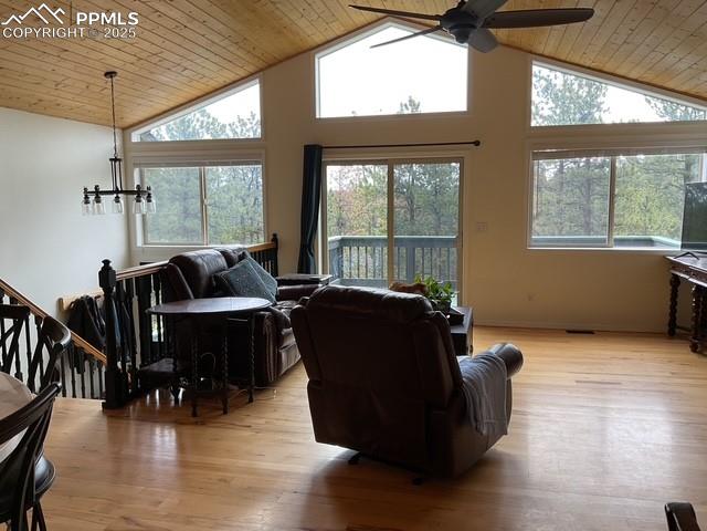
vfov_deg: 48.2
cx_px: 354
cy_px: 266
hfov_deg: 61.7
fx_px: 592
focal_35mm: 29
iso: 32
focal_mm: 3
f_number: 1.8
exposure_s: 1/120
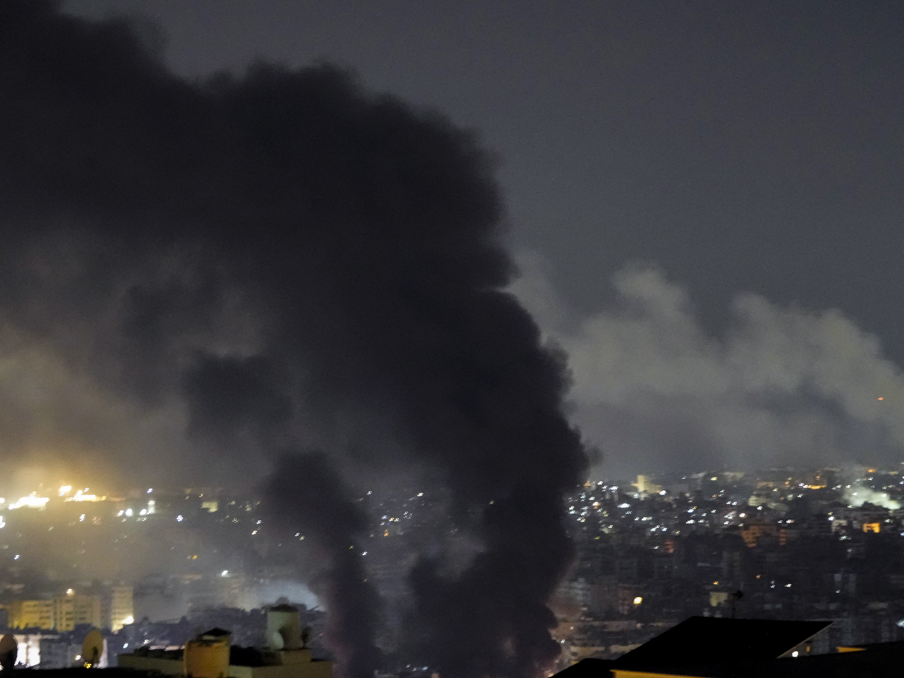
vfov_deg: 14.1
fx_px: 2742
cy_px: 324
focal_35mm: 105
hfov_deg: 18.7
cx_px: 351
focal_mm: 70
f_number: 2.8
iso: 8000
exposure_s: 1/3
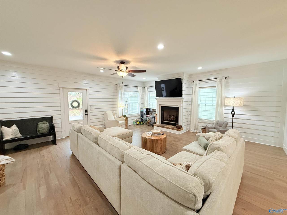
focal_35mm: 14
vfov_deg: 85.7
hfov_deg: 102.1
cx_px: 144
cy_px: 108
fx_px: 116
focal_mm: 2.22
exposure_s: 1/120
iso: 250
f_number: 2.2
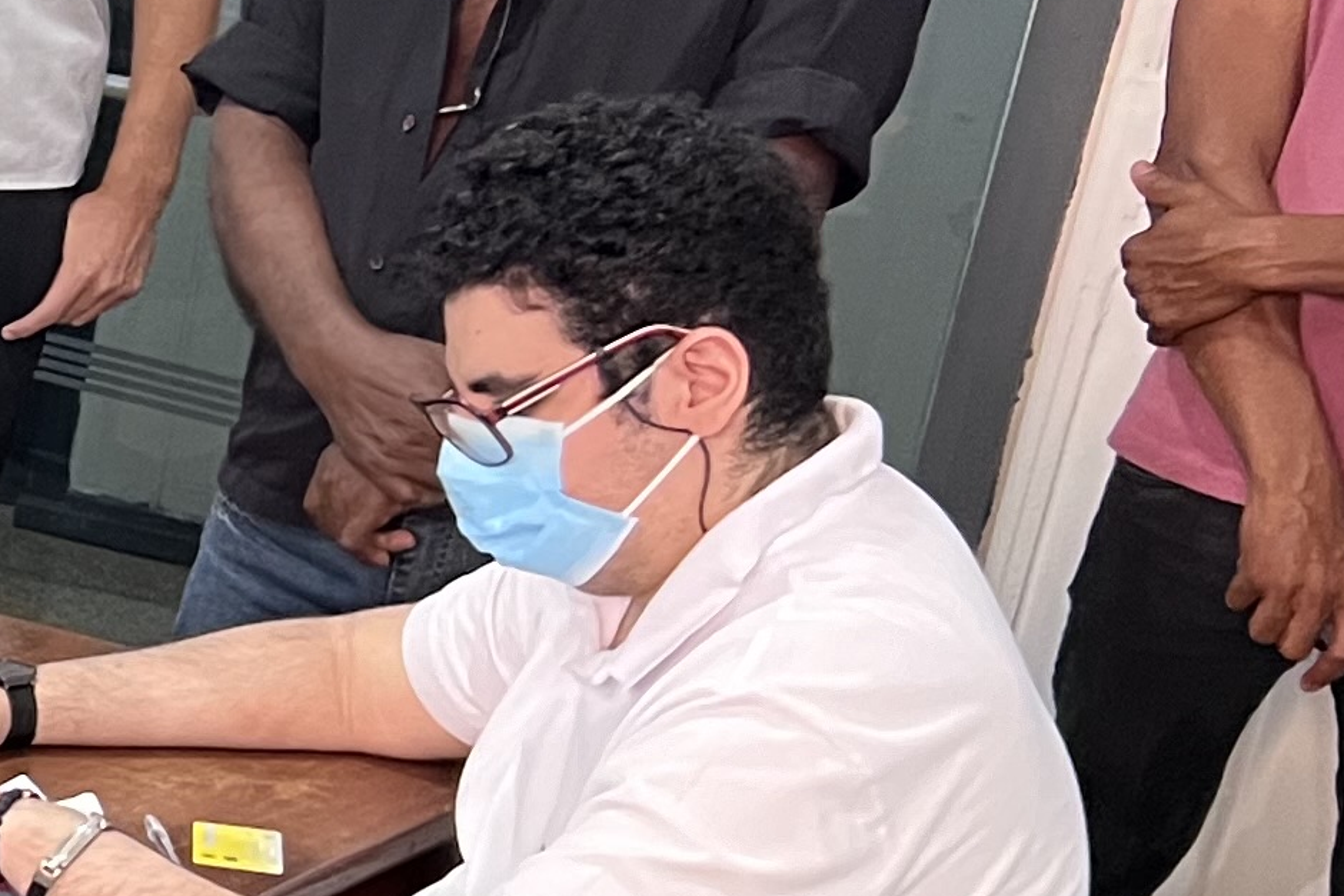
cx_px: -1521
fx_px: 4331
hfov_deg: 14.1
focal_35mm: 116
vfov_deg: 11.7
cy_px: 950
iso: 250
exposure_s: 1/60
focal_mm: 5.7
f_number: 1.5
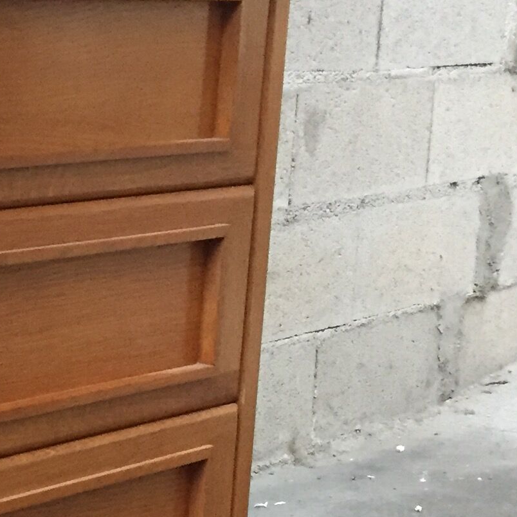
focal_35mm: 104
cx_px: -298
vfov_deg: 16.4
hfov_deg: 15.3
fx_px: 1757
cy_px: 518
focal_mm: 4.15
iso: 250
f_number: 2.2
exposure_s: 1/25
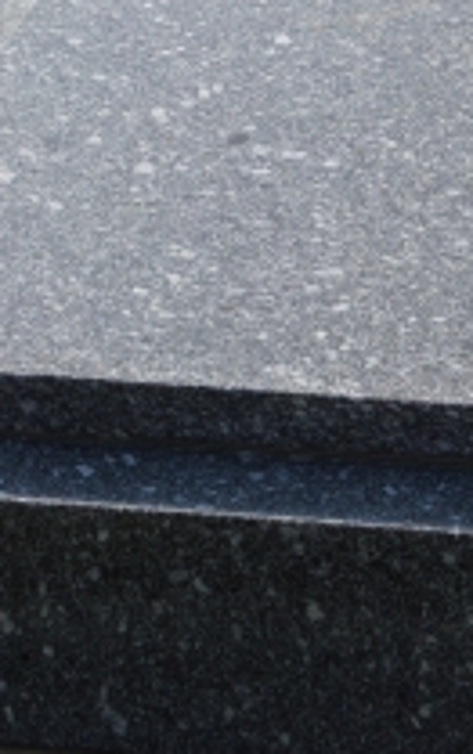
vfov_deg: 14.2
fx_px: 2964
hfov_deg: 9.0
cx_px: 648
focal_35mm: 144
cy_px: -83
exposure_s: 1/200
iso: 100
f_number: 8
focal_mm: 25
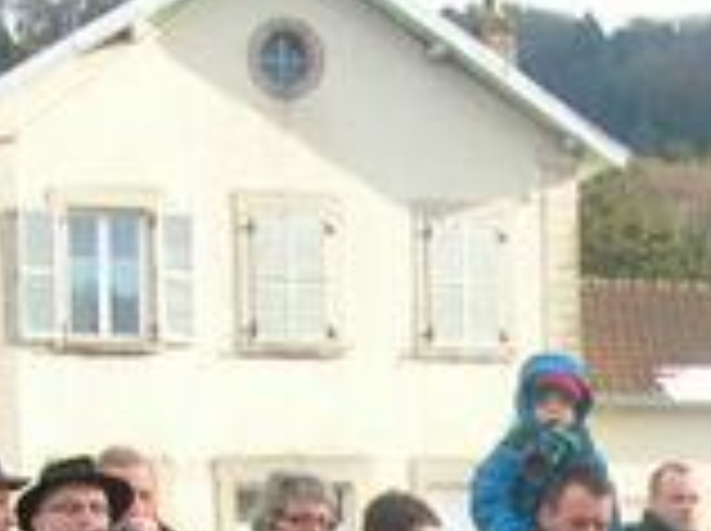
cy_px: 986
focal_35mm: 142
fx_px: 2912
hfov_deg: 13.7
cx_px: 752
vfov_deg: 9.8
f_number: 2.8
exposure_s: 1/240
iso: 50
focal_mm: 5.8
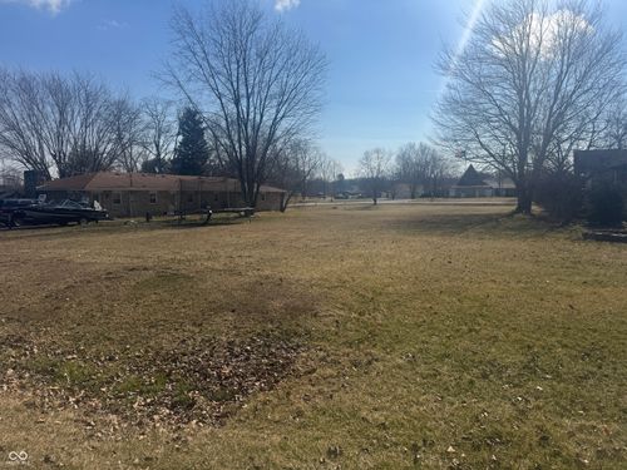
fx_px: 435
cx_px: 314
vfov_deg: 56.8
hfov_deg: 71.6
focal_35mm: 24
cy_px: 235
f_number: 1.78
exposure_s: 1/9009
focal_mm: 6.76
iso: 80
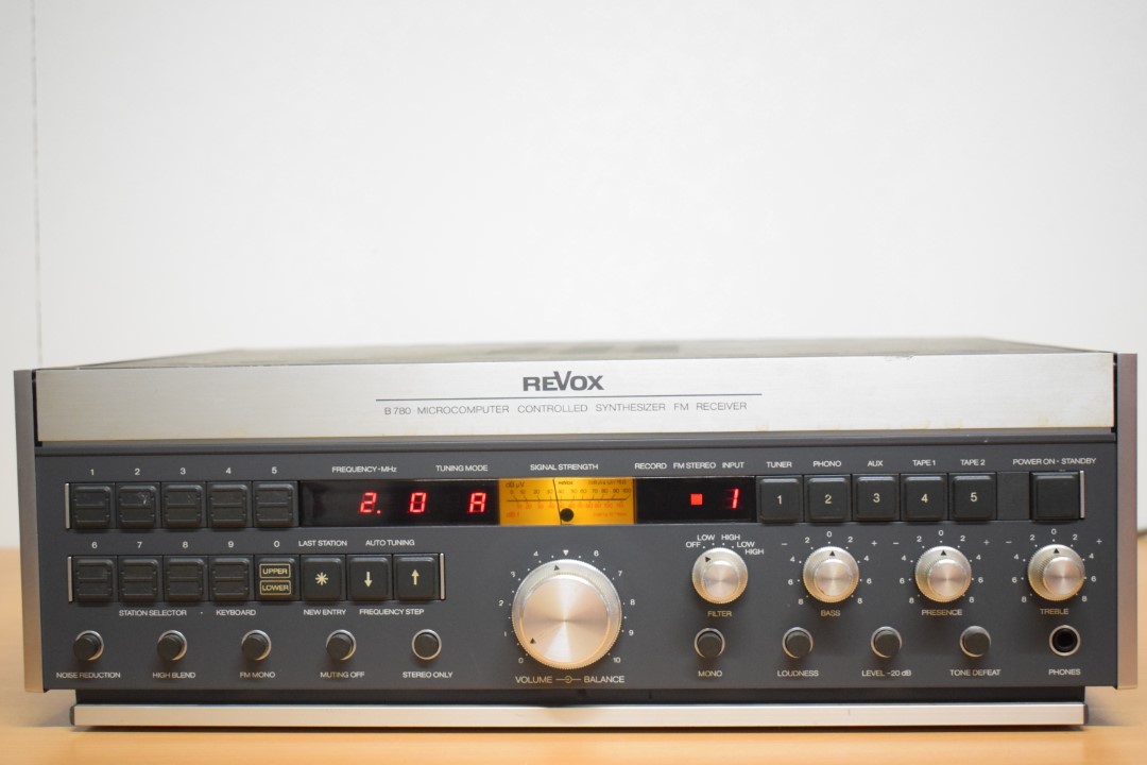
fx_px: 1625
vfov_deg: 26.5
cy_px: 382
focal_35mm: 51
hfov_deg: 38.9
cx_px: 574
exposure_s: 1/125
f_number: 4.5
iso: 3200
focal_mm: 34
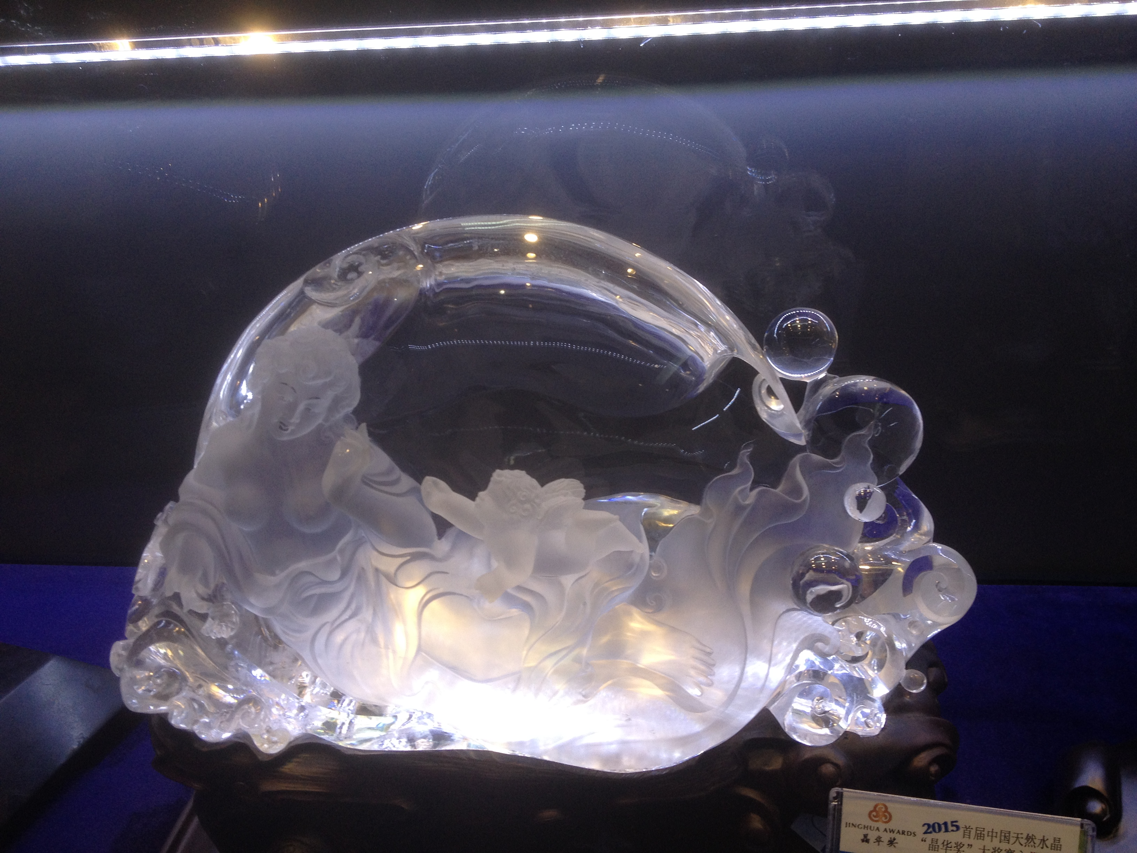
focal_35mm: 35
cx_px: 568
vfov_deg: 40.7
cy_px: 426
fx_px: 1150
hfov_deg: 52.6
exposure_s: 1/120
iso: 80
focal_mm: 4.28
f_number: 2.4
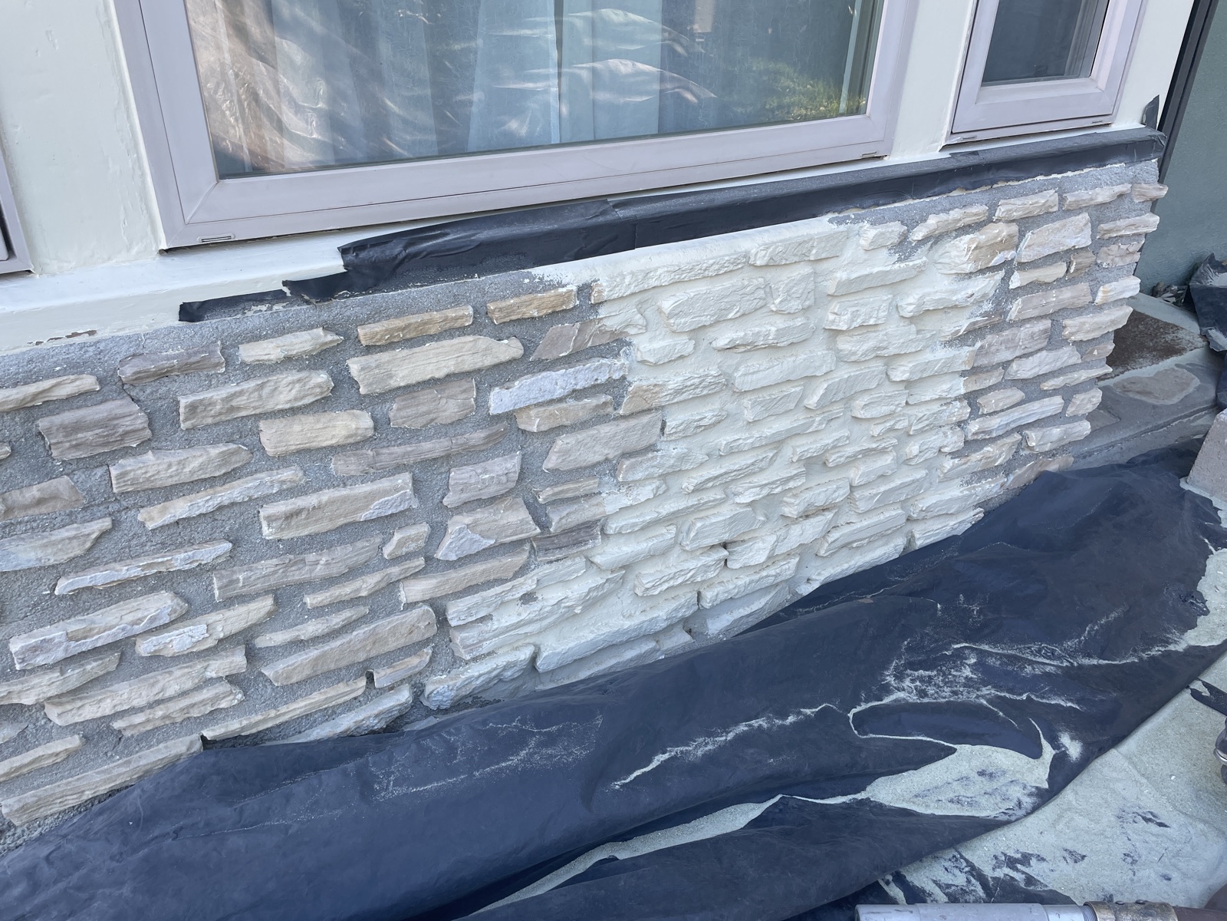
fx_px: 922
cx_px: 614
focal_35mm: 26
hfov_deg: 67.3
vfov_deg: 53.1
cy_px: 460
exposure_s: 1/197
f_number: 1.6
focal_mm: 4.2
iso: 32
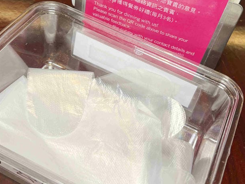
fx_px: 361
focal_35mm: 51
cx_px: 141
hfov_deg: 37.4
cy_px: 57
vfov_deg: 28.3
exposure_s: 1/120
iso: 50
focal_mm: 5.7
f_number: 1.5
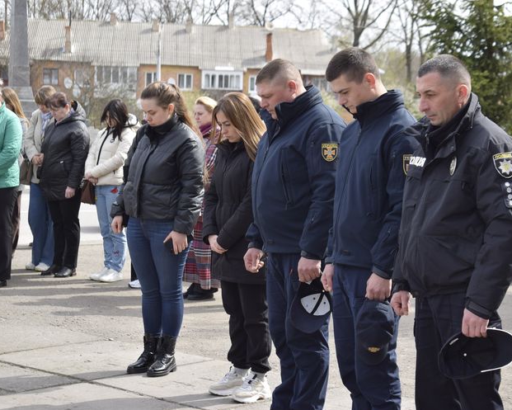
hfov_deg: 20.5
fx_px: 1418
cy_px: 206
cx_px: 261
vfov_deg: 16.4
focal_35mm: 94
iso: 100
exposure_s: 1/160
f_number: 6.3
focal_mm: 55
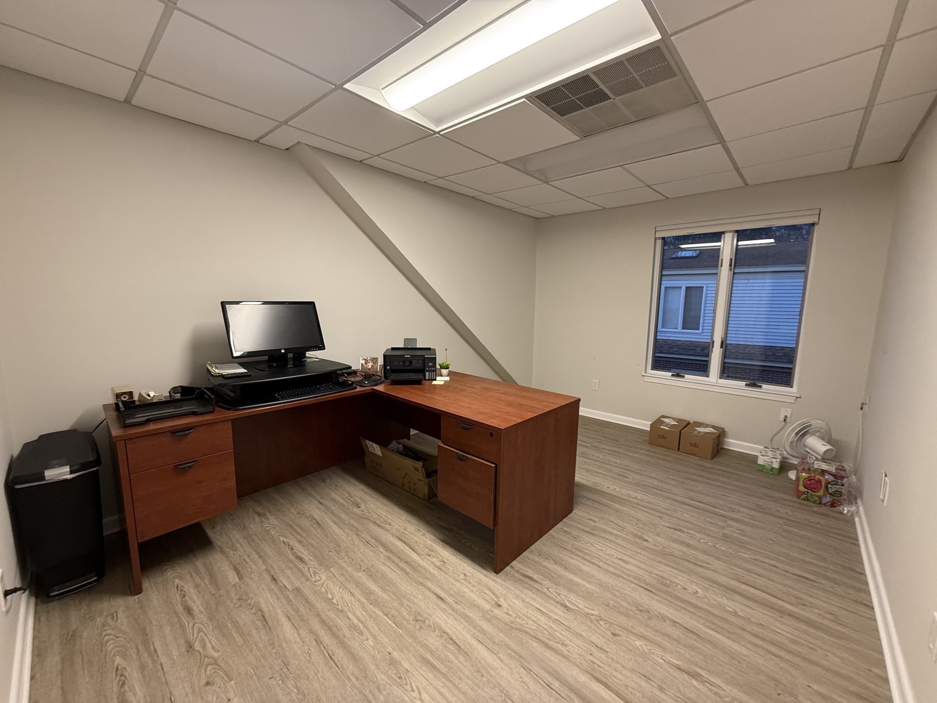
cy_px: 352
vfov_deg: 85.7
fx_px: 379
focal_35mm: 14
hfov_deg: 102.1
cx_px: 468
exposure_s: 1/60
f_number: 2.2
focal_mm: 2.22
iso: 250
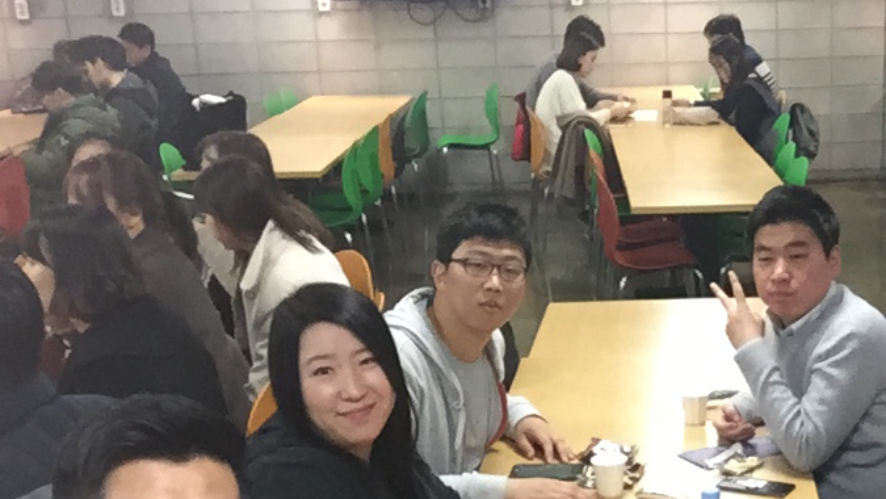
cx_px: 749
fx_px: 1504
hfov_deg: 31.7
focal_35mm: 64
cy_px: 532
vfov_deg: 18.2
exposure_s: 1/30
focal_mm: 2.65
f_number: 2.2
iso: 200
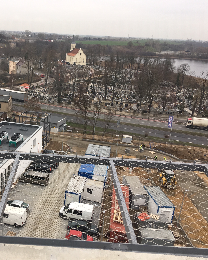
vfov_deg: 47.9
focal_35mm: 38
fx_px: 292
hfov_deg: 38.2
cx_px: 54
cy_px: 130
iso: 32
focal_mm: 4.15
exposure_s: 1/100
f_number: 2.2
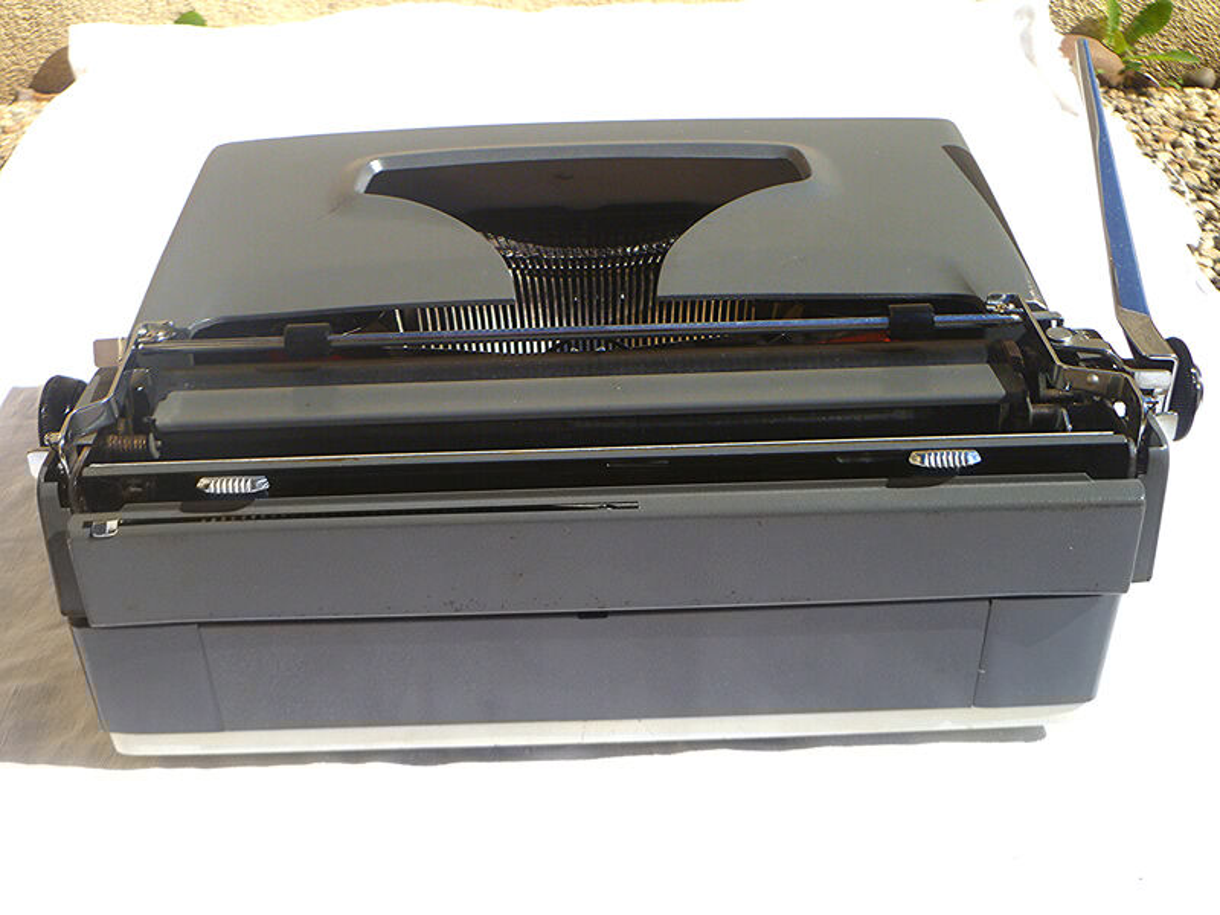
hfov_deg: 45.8
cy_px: 458
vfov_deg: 35.1
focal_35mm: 41
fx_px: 1445
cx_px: 610
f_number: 11
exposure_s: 1/160
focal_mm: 7.4
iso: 80
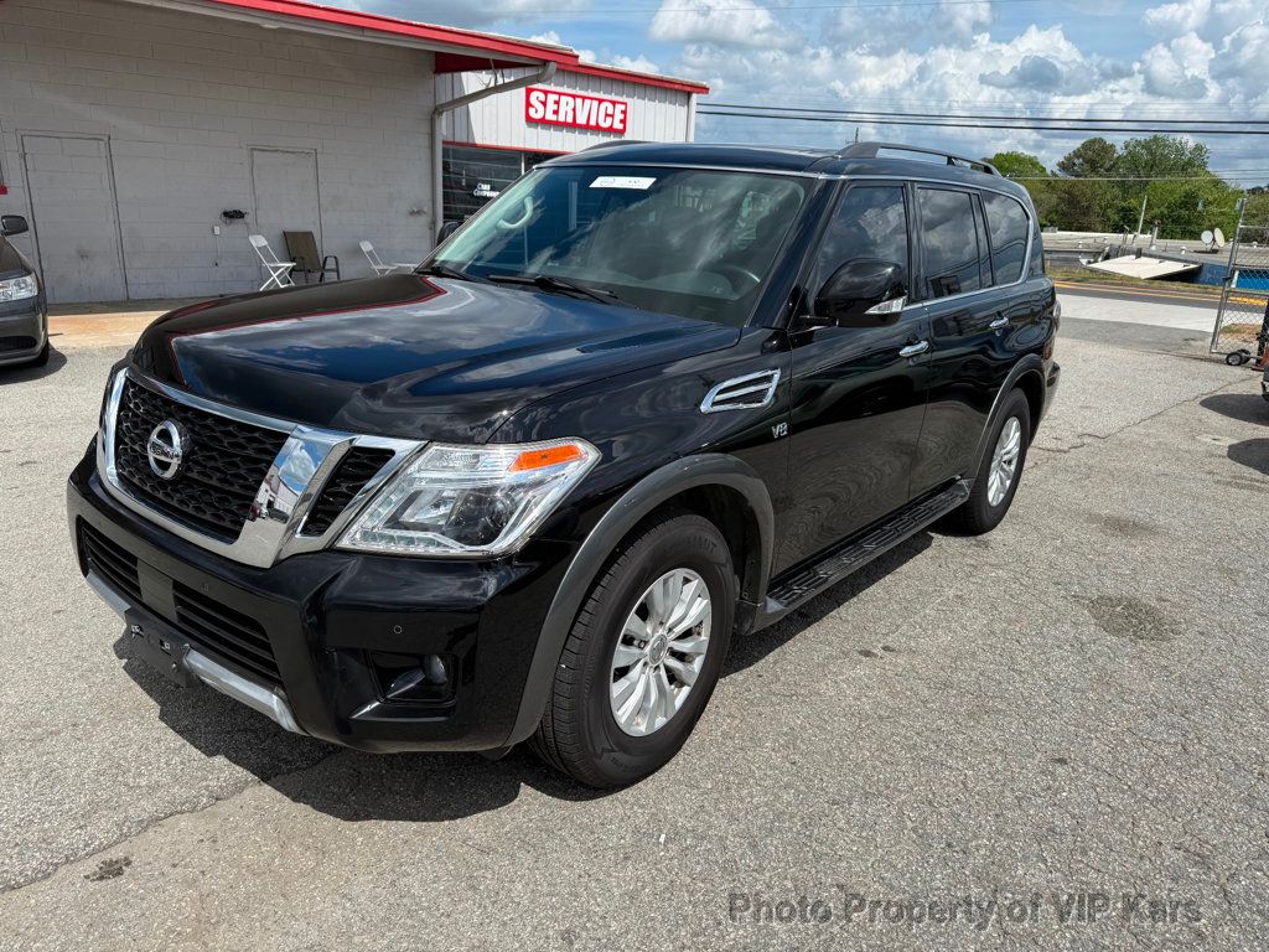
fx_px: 880
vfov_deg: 56.8
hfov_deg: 71.6
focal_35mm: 24
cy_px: 476
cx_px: 634
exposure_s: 1/6173
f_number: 1.78
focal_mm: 6.76
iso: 80
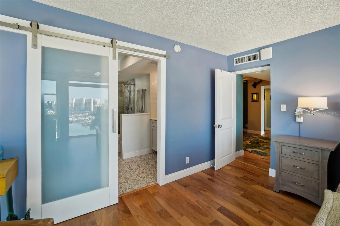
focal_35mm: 15
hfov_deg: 100.4
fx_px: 142
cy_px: 113
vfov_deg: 77.3
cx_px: 170
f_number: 8
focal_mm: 10
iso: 400
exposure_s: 1/60
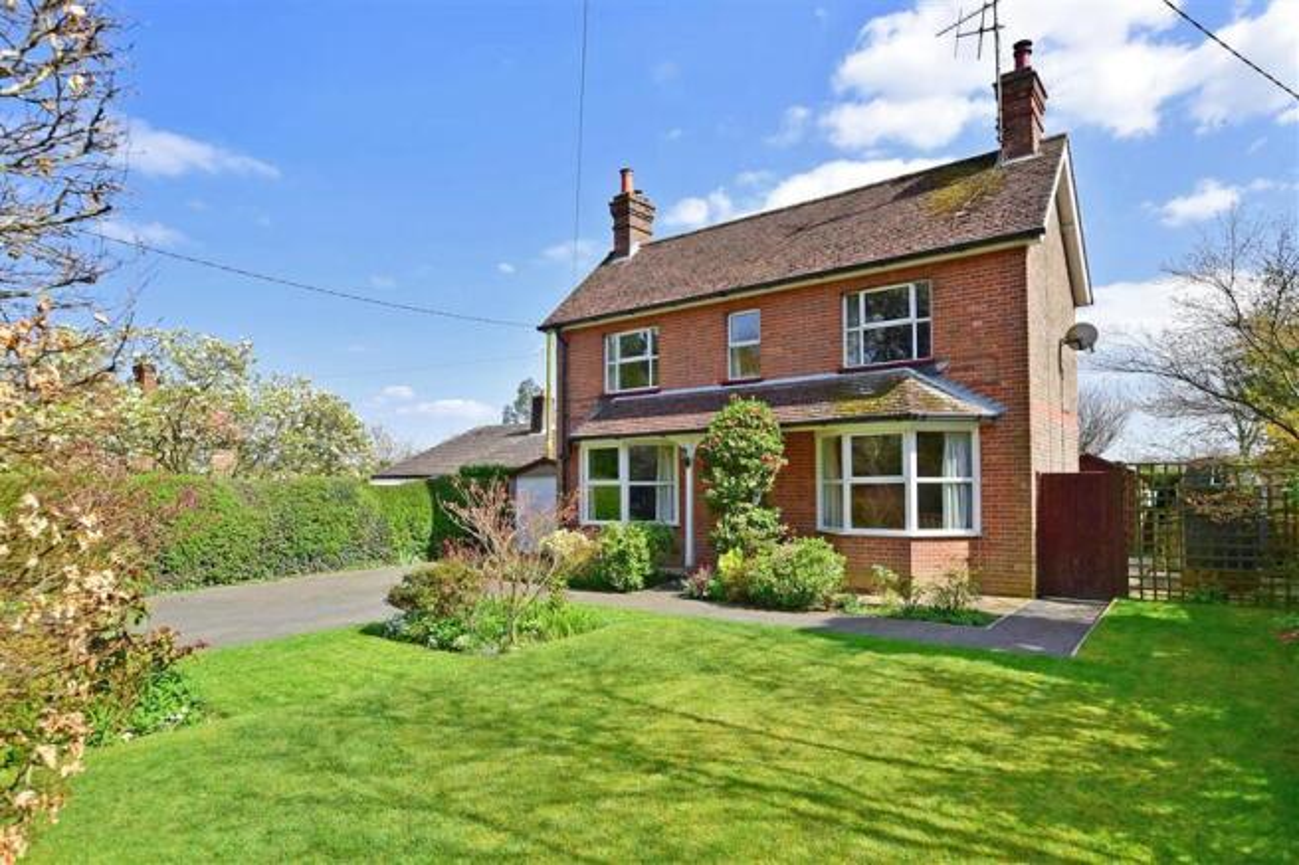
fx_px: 703
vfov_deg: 63.2
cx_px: 650
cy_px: 432
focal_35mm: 20
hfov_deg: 85.4
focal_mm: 13
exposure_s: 1/640
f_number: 8
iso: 200
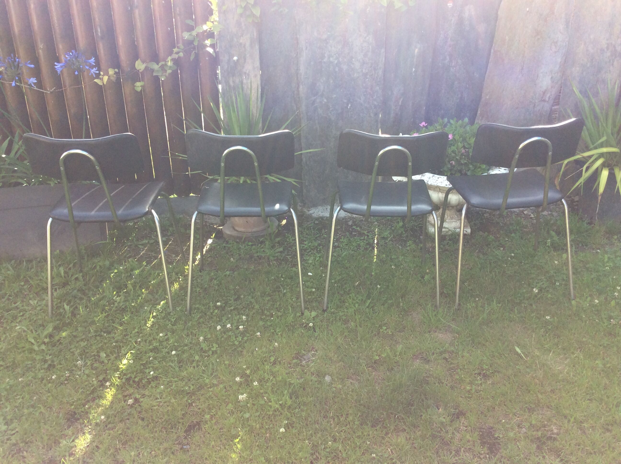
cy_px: 232
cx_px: 310
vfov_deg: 44.1
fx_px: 573
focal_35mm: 32
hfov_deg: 56.9
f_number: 2.4
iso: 32
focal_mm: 3.3
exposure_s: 1/263
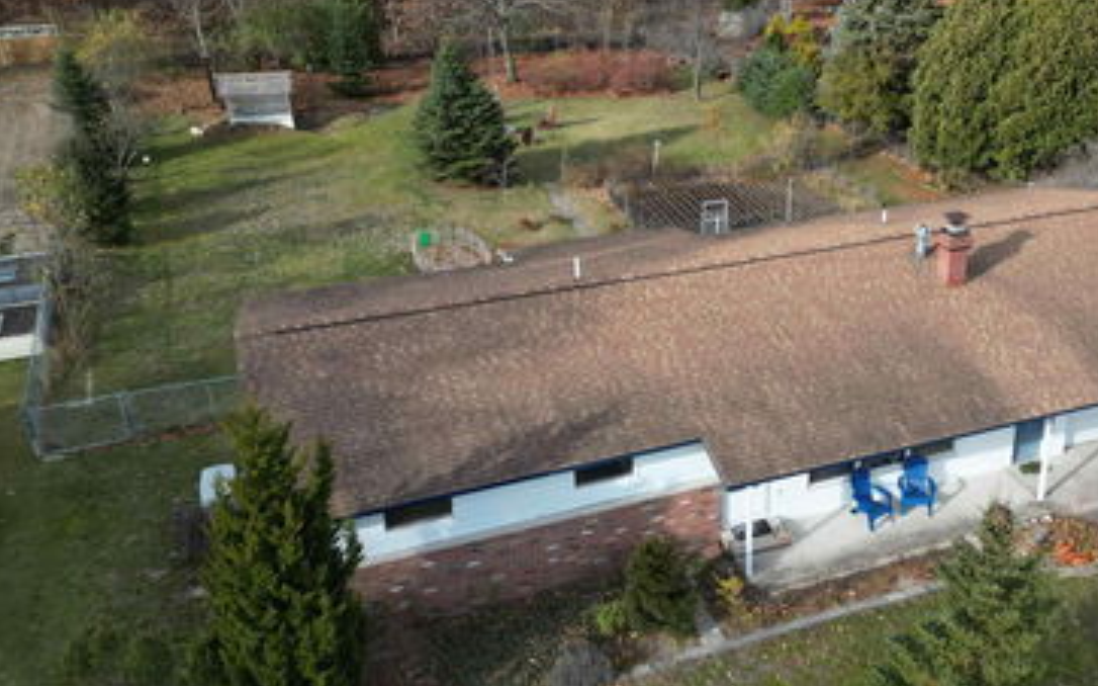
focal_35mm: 36
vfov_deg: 35.3
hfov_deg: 52.8
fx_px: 1077
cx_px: 743
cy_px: 325
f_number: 1.7
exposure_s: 1/1250
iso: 120
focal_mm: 6.72
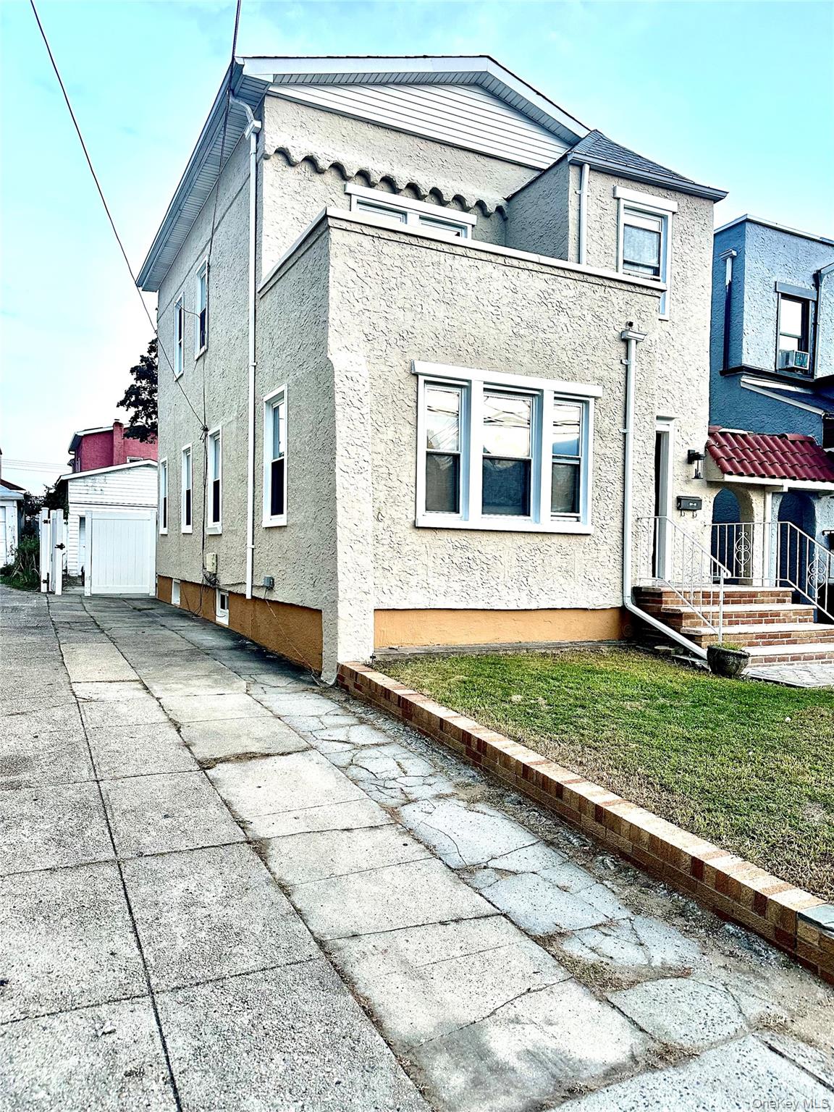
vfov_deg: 71.6
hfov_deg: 56.8
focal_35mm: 24
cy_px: 556
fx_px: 771
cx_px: 417
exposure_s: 1/111
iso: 250
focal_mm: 6.86
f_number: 1.78
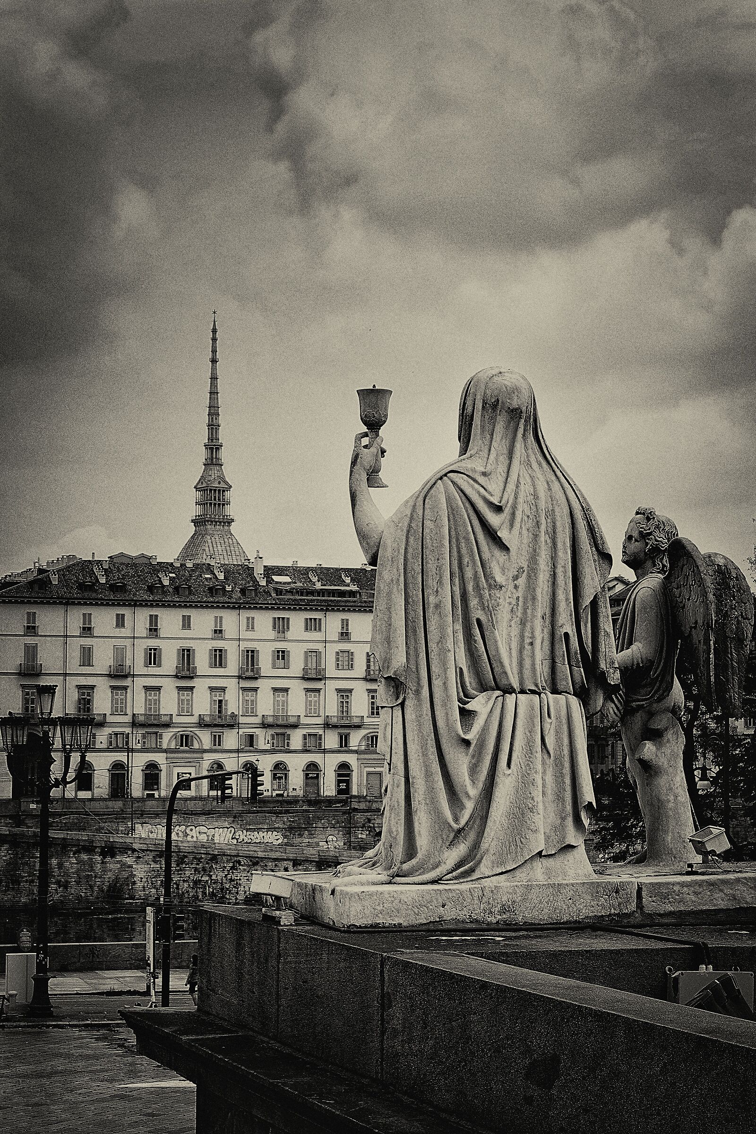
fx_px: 2268
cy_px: 567
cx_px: 378
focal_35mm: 72
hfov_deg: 18.9
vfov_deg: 28.1
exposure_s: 1/90
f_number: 13
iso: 200
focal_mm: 48
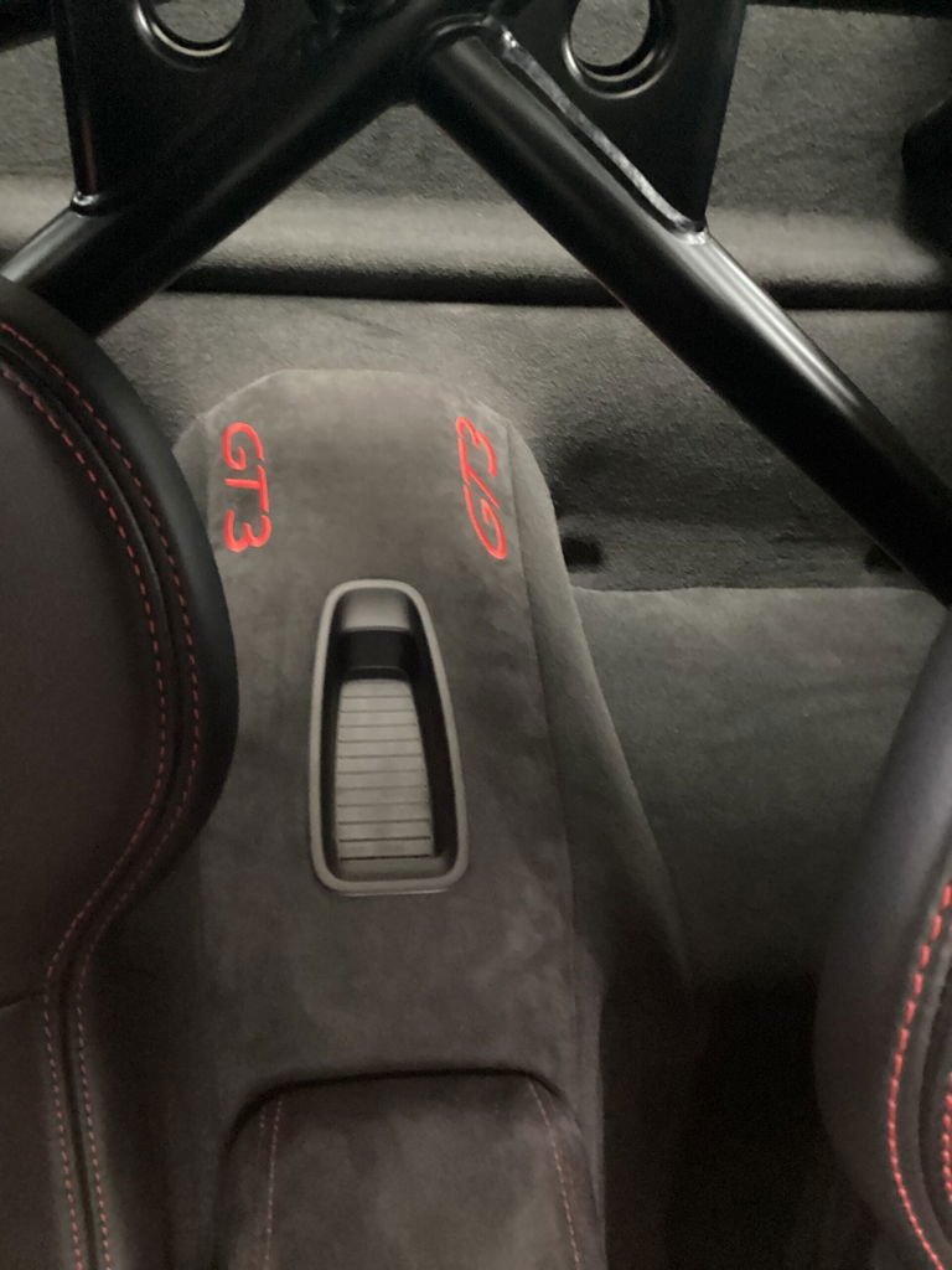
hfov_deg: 45.4
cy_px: 635
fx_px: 1137
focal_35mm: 31
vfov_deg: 58.4
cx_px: 476
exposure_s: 1/15
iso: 800
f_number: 2.4
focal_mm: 3.3
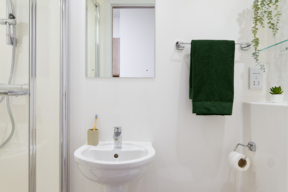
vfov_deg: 53.1
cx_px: 144
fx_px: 192
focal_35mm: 24
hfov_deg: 73.7
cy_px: 96
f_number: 8
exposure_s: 1/2
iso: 100
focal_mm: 24
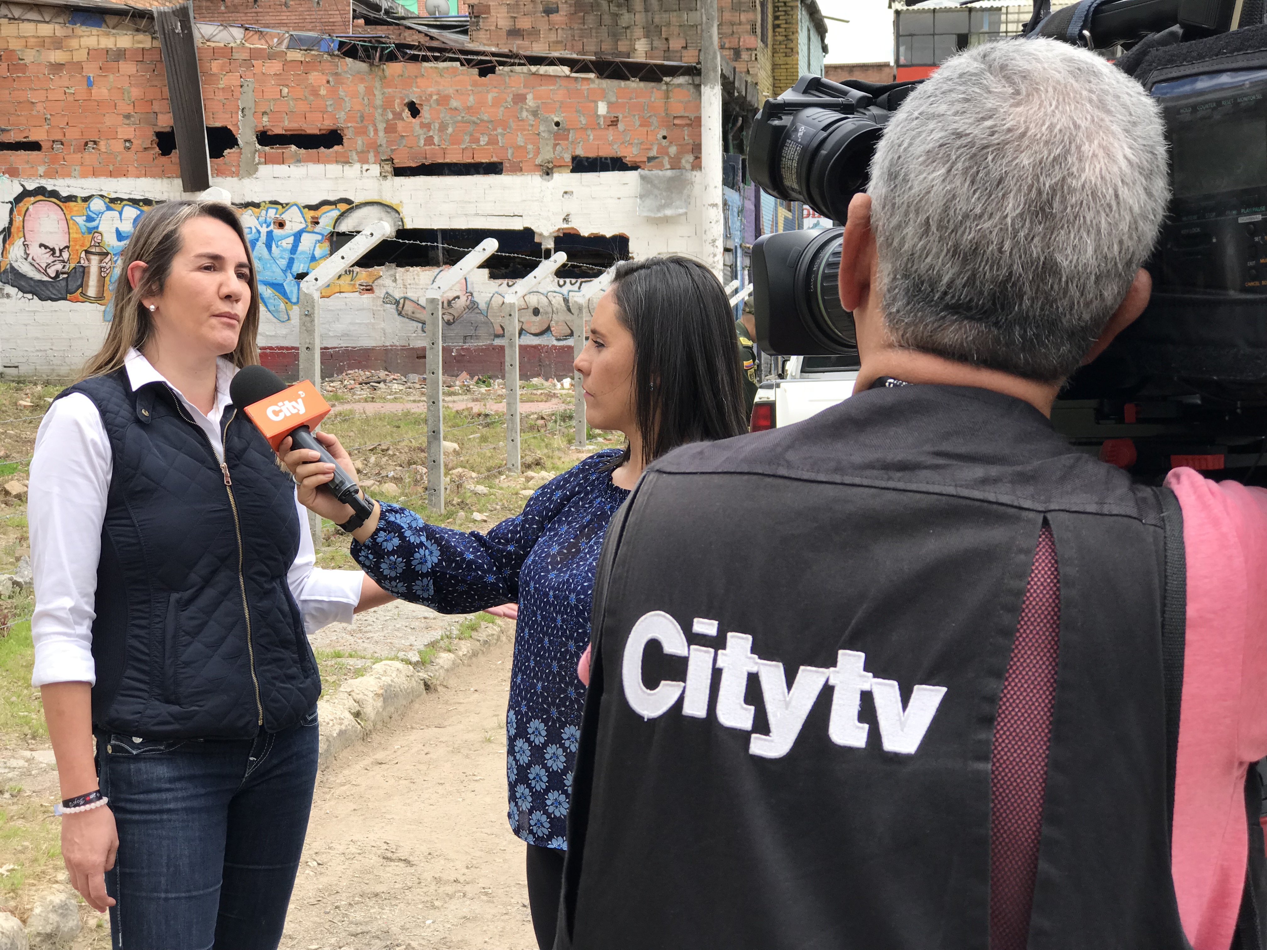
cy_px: 475
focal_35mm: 57
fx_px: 2086
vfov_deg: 25.7
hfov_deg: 33.8
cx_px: 634
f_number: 2.8
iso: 20
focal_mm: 6.6
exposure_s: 1/323
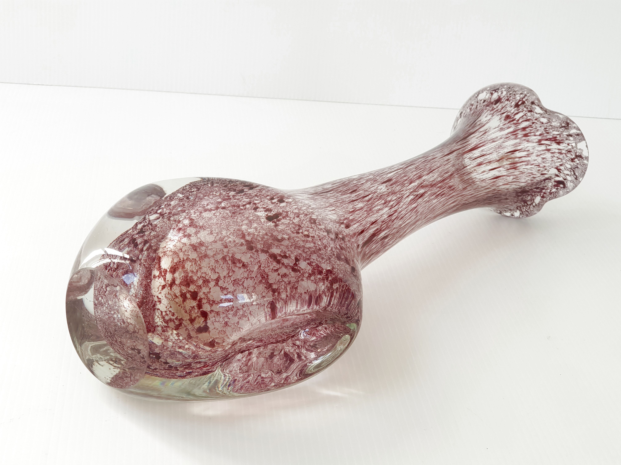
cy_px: 232
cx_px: 310
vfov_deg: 28.0
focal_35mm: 52
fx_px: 933
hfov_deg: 36.8
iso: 40
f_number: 2.4
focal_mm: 6
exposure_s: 1/100
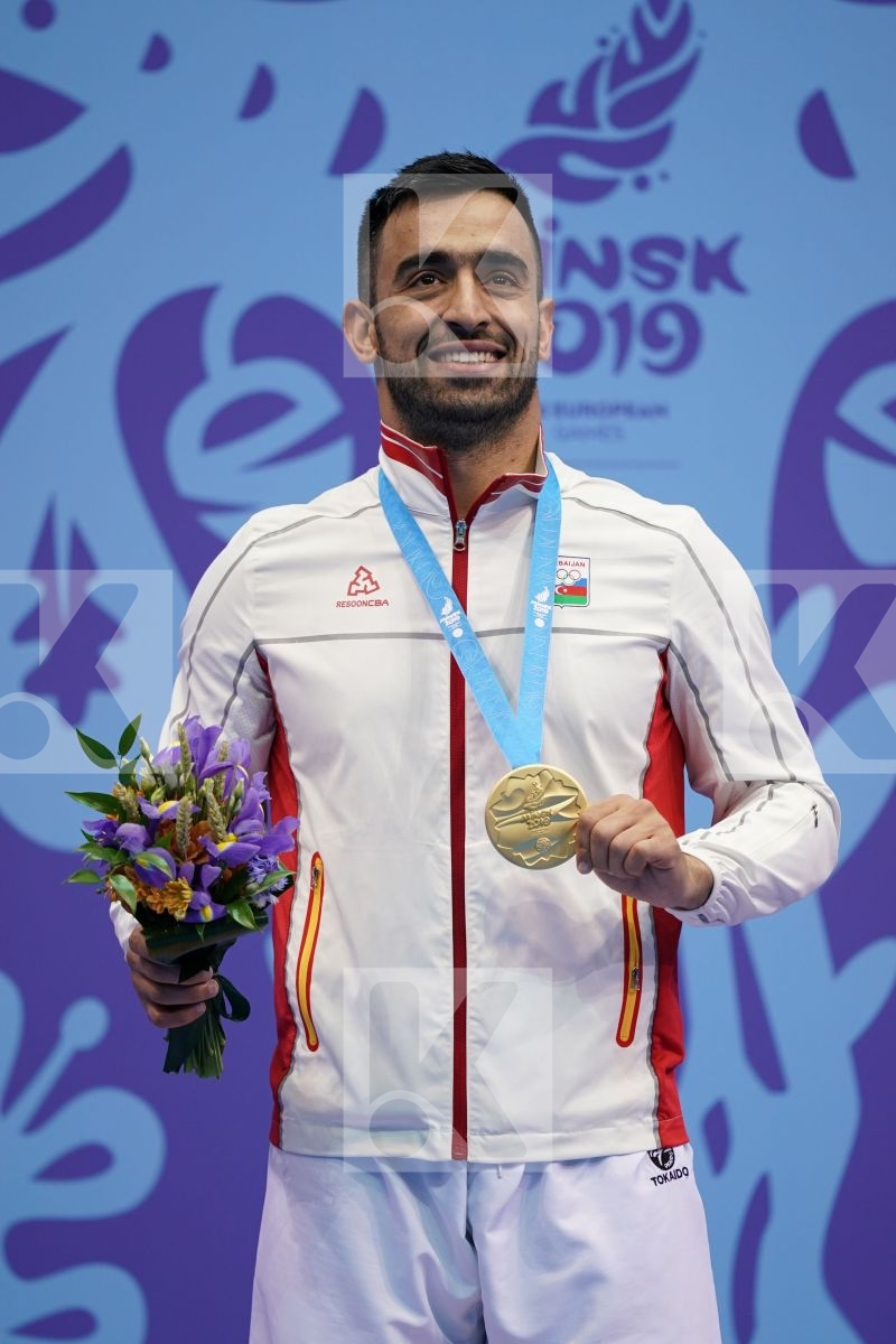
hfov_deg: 2.3
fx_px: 22398
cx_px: 448
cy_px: 672
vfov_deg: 3.4
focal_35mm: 600
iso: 500
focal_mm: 400
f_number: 2.8
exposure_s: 1/500
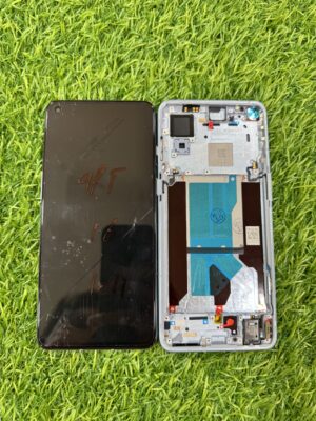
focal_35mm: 24
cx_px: 158
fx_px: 292
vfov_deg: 71.6
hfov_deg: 56.8
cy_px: 210
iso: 125
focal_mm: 6.76
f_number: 1.78
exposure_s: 1/50
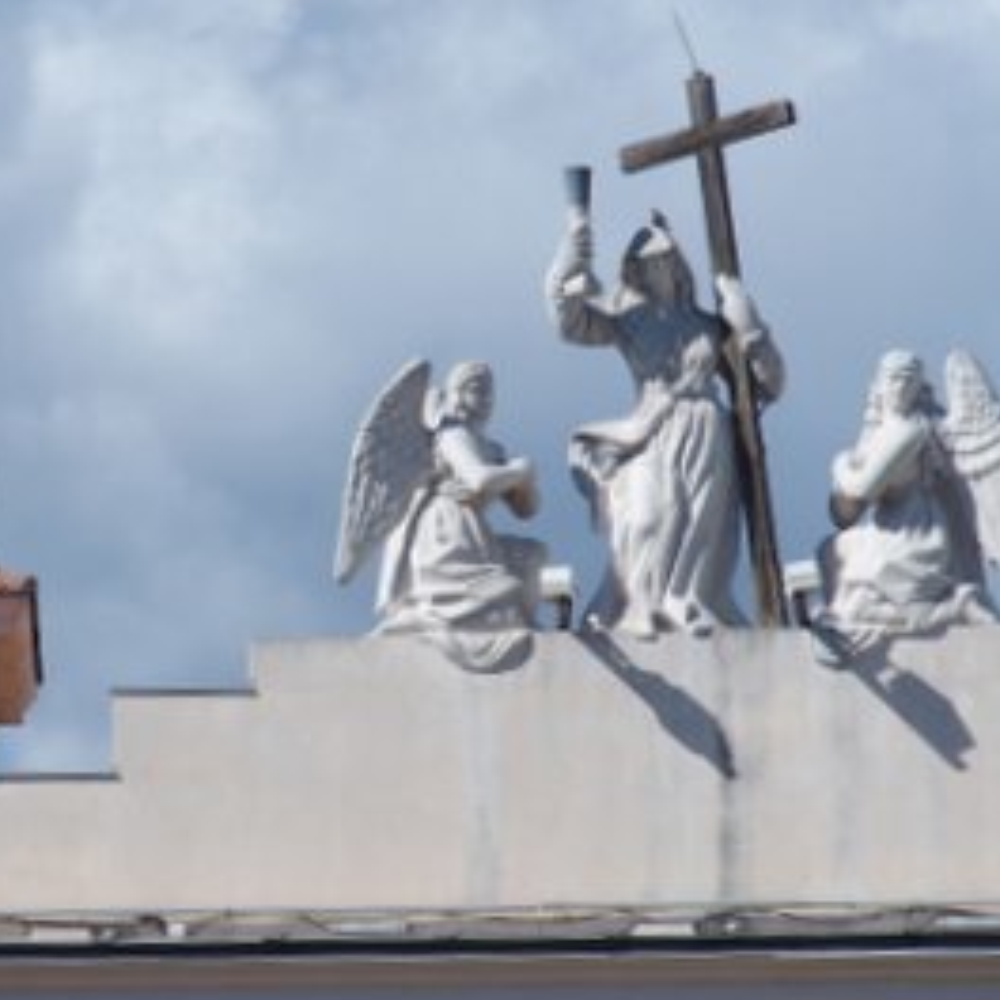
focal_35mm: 483
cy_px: 436
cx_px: 220
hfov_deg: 3.6
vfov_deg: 3.6
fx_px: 15786
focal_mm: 64.3
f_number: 5
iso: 100
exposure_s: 1/800
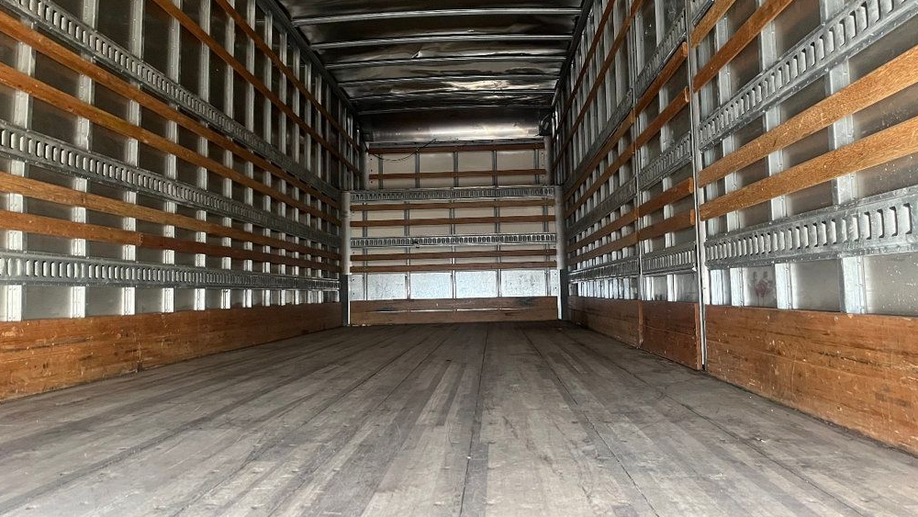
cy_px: 217
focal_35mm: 29
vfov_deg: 40.1
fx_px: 706
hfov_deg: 66.0
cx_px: 467
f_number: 1.6
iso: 400
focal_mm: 5.1
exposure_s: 1/60
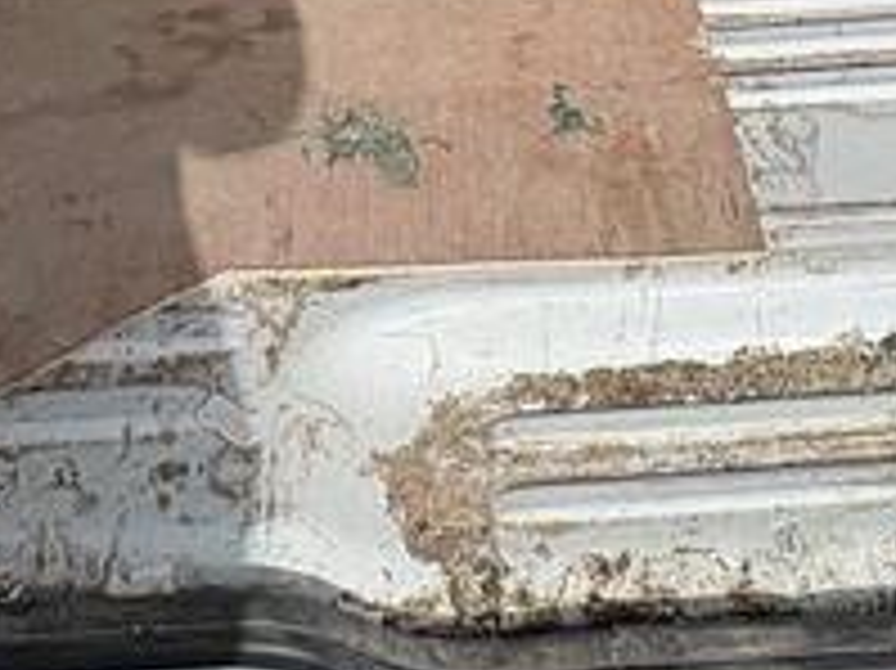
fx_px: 1630
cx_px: 446
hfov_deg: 30.7
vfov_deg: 17.4
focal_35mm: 63
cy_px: -639
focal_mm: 2.22
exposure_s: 1/1880
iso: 50
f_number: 2.2
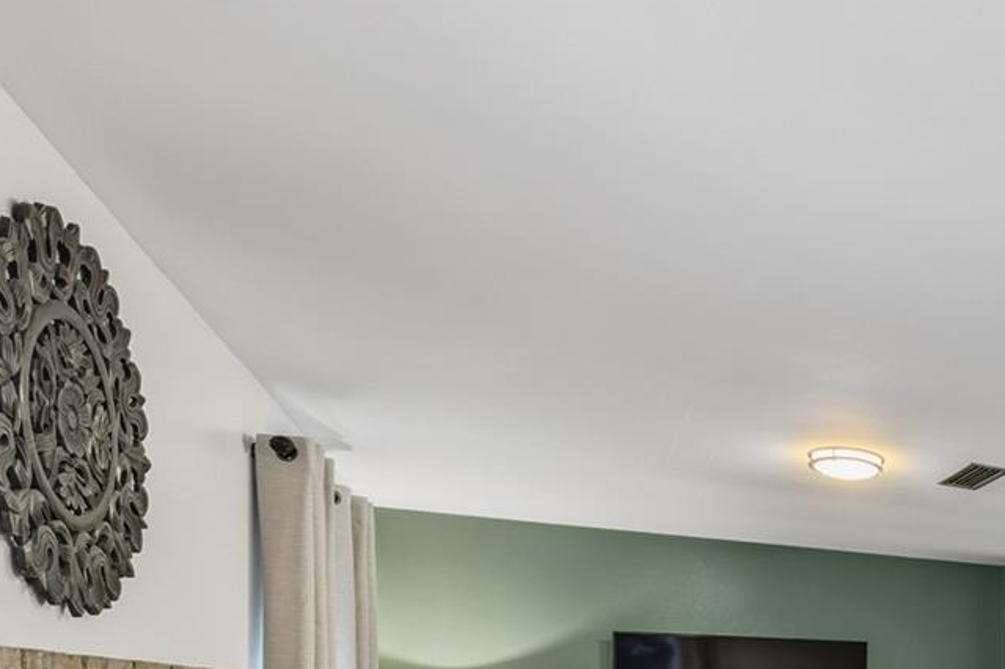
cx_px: 1134
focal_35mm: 30
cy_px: 702
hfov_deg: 44.8
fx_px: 837
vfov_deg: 37.7
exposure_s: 1/4
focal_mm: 12
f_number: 9
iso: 100
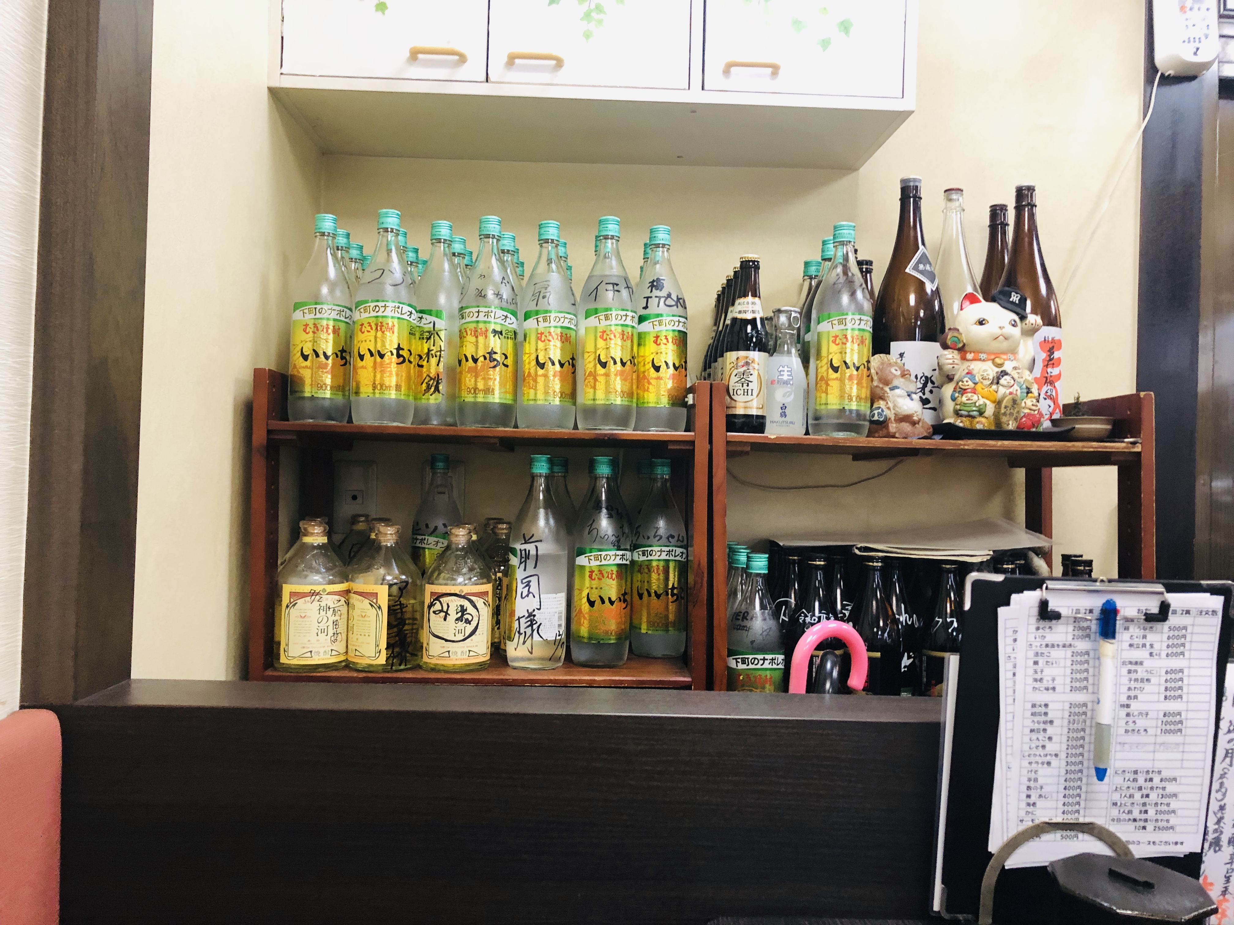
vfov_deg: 49.7
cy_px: 462
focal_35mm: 28
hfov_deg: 63.4
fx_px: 998
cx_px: 617
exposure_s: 1/15
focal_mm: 4
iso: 80
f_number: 1.8
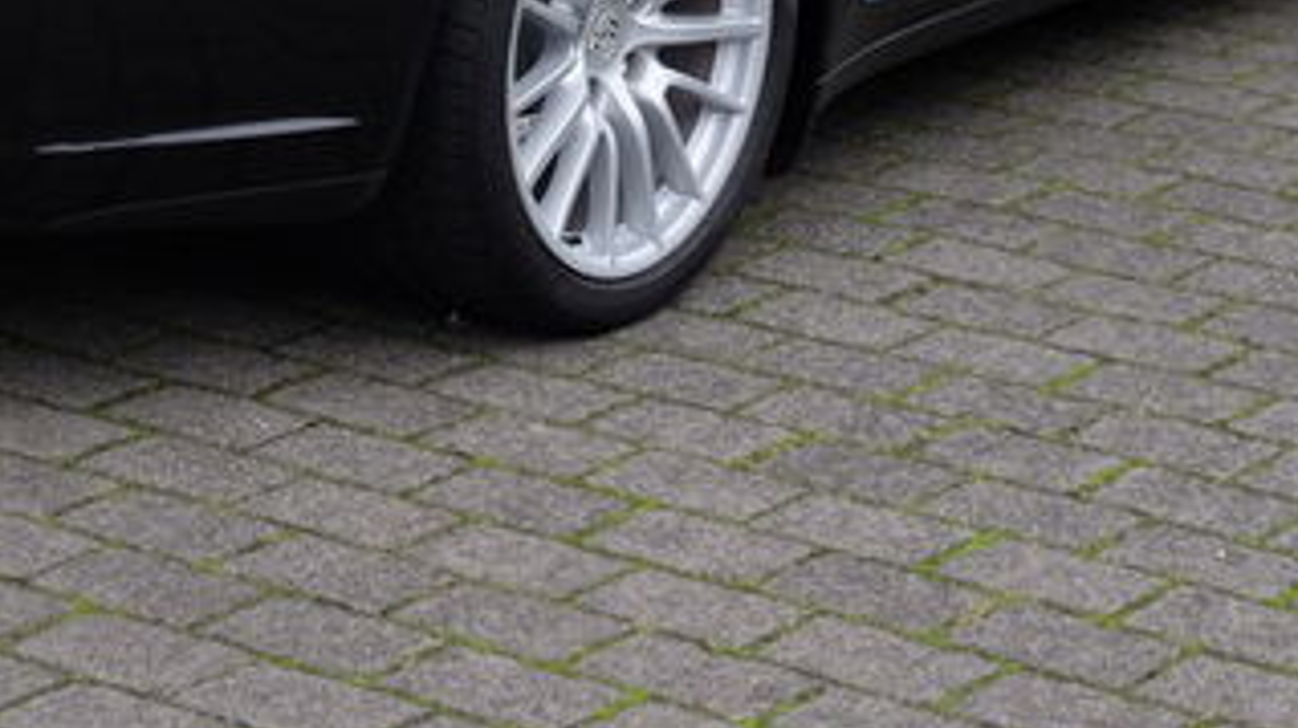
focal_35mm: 149
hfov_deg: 14.4
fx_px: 5125
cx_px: 321
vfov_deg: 8.0
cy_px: -264
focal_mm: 39
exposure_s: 1/120
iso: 200
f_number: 3.6
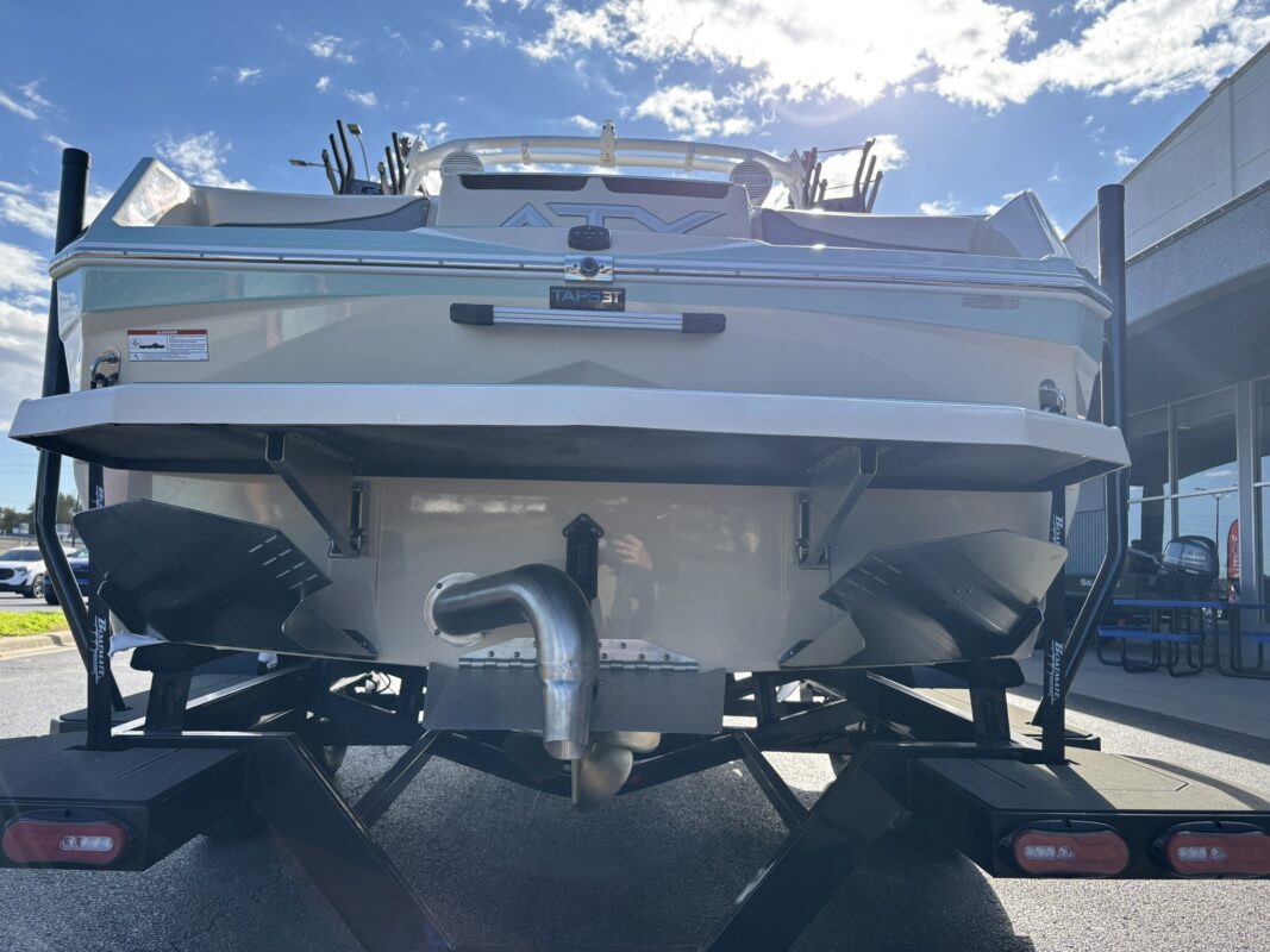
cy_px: 476
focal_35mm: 26
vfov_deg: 53.1
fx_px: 954
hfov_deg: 67.3
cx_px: 635
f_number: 1.6
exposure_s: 1/1642
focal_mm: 5.96
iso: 50
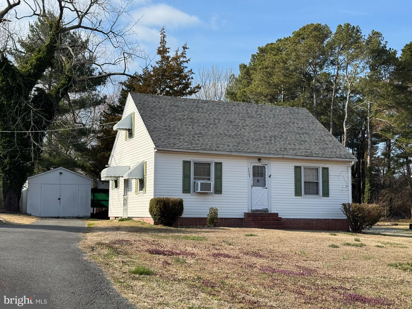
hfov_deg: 39.7
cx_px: 206
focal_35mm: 48
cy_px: 154
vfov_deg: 30.3
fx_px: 571
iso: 64
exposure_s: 1/3257
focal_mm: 6.76
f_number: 1.78
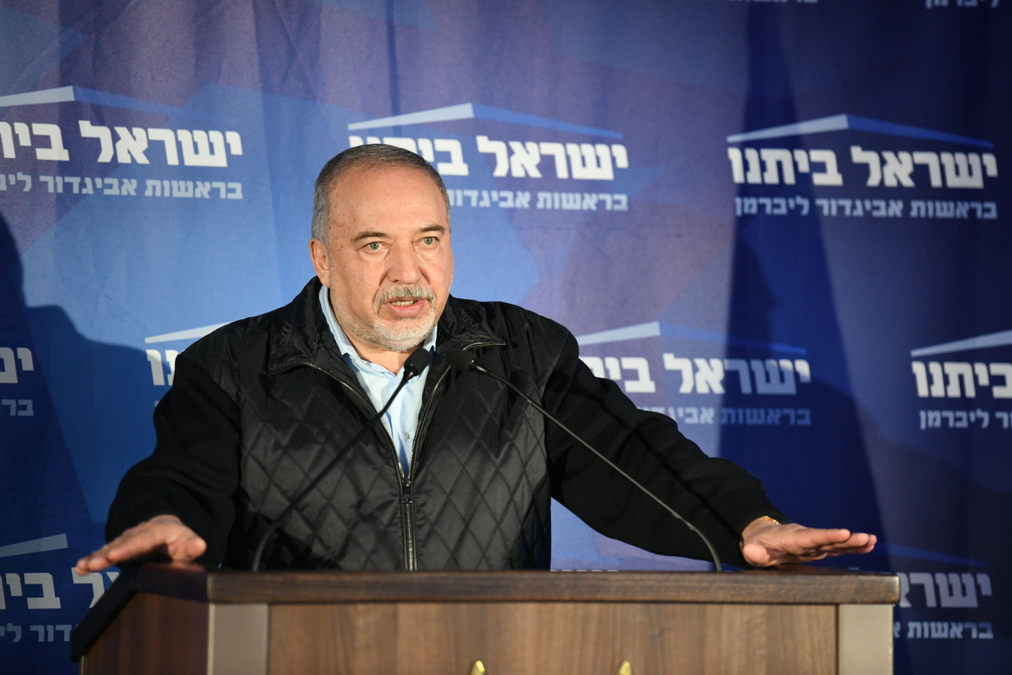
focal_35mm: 195
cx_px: 506
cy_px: 338
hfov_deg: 10.5
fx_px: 5481
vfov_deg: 7.0
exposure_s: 1/250
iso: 1600
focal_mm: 195
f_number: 3.5
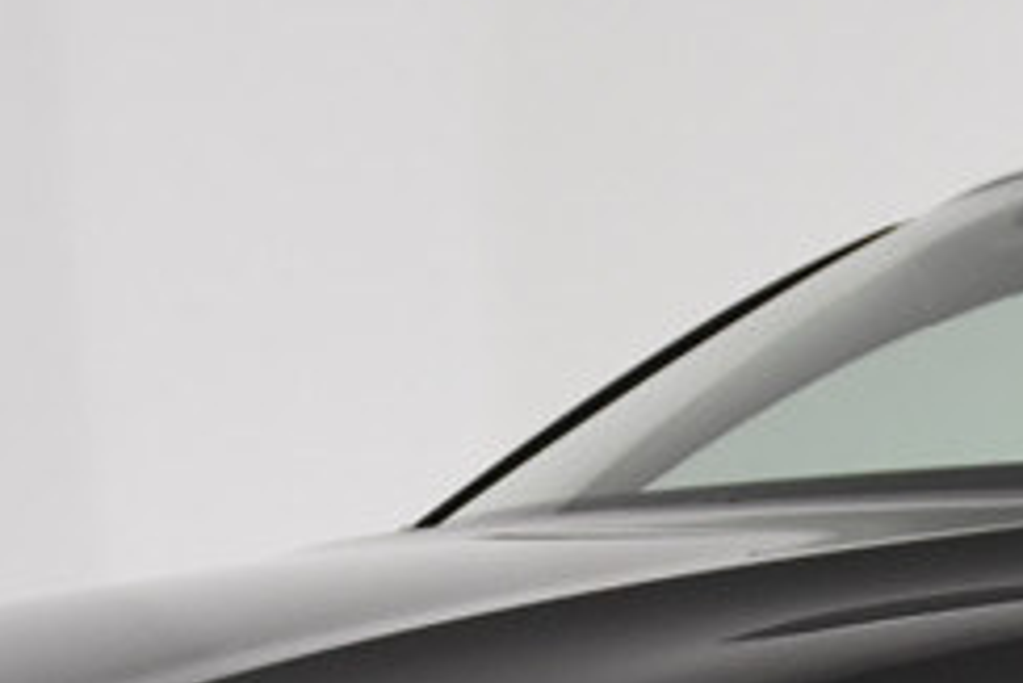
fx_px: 3582
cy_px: 1129
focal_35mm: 126
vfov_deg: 10.4
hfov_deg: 16.1
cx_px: 897
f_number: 4
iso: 1600
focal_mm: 20
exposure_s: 1/60
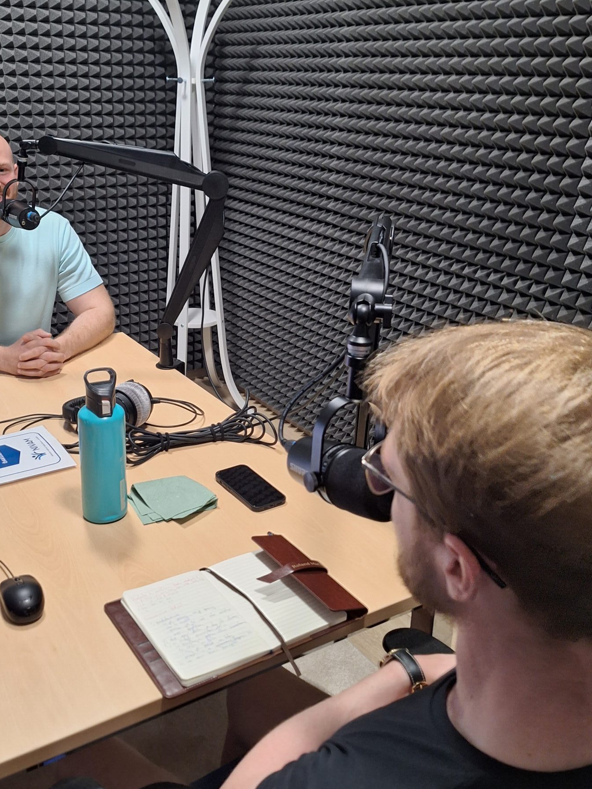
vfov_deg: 55.2
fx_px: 752
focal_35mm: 33
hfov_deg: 42.8
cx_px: 239
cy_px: 346
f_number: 1.8
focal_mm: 5.54
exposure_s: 1/33
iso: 250
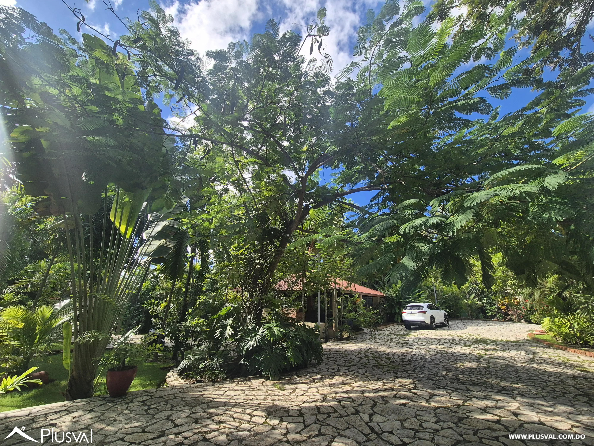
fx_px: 223
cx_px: 297
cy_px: 223
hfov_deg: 106.2
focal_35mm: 13
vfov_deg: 89.9
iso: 50
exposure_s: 1/1204
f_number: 2.2
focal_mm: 2.2
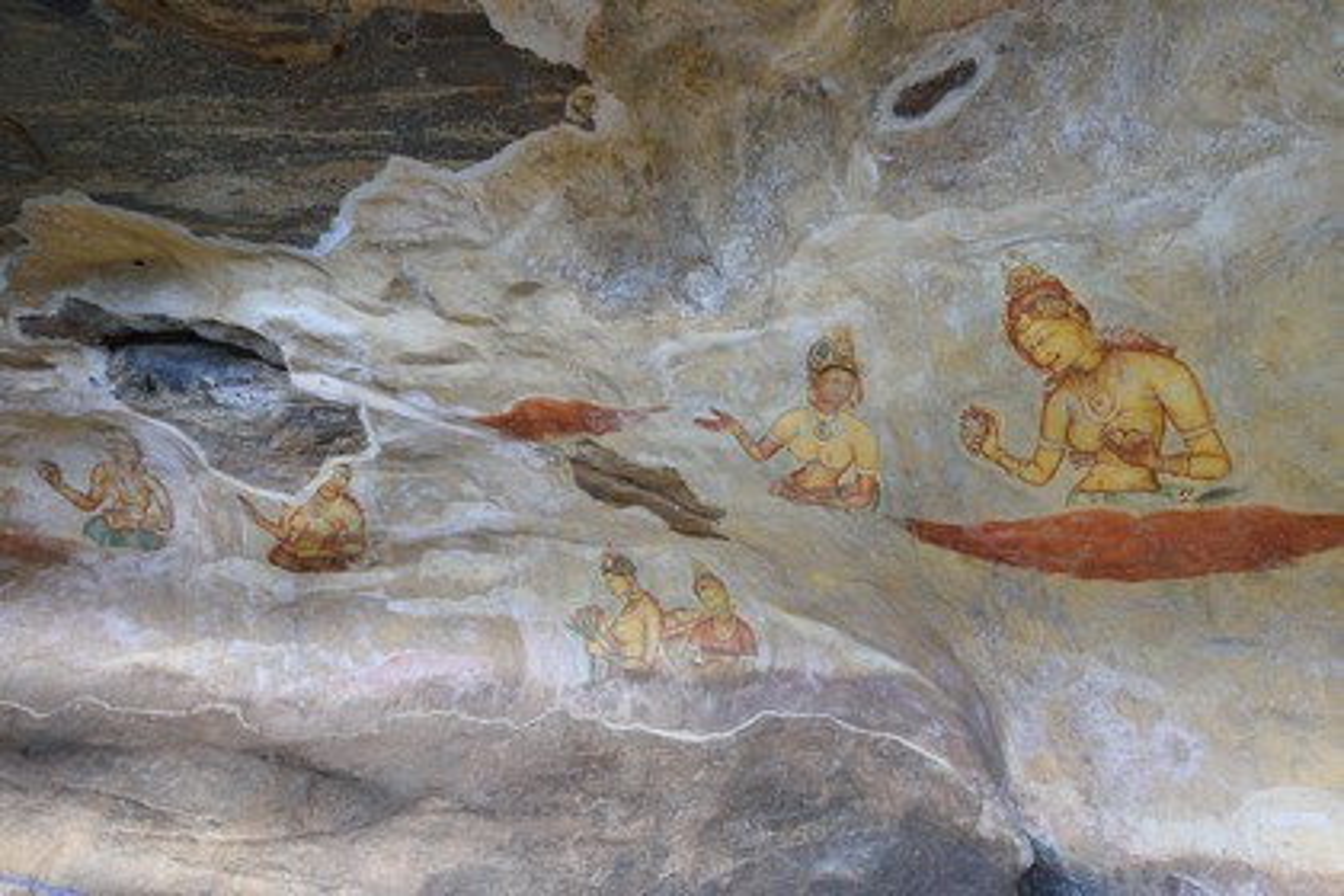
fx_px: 672
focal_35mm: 18
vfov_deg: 67.4
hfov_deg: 90.0
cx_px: 672
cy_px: 448
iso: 1600
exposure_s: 1/13
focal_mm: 18
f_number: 7.1
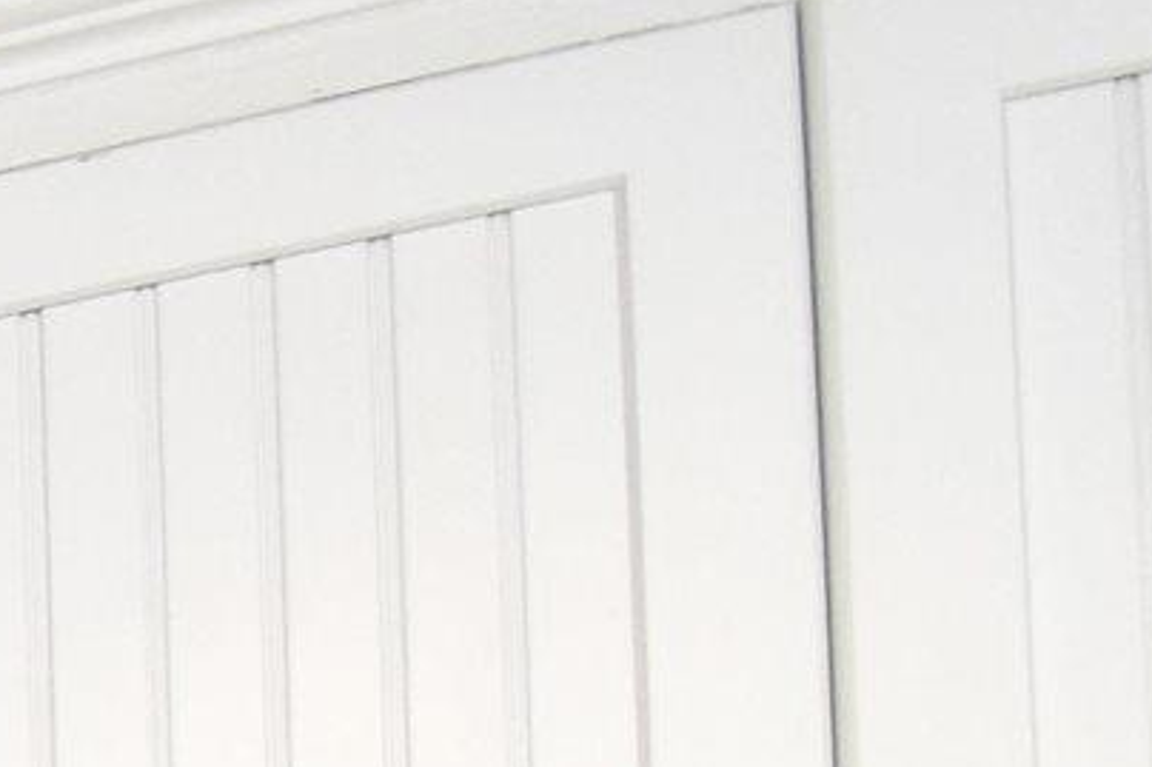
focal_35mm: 114
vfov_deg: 8.3
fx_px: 3646
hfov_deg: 9.1
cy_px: 2814
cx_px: -3048
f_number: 8
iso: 900
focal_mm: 10
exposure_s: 1/60
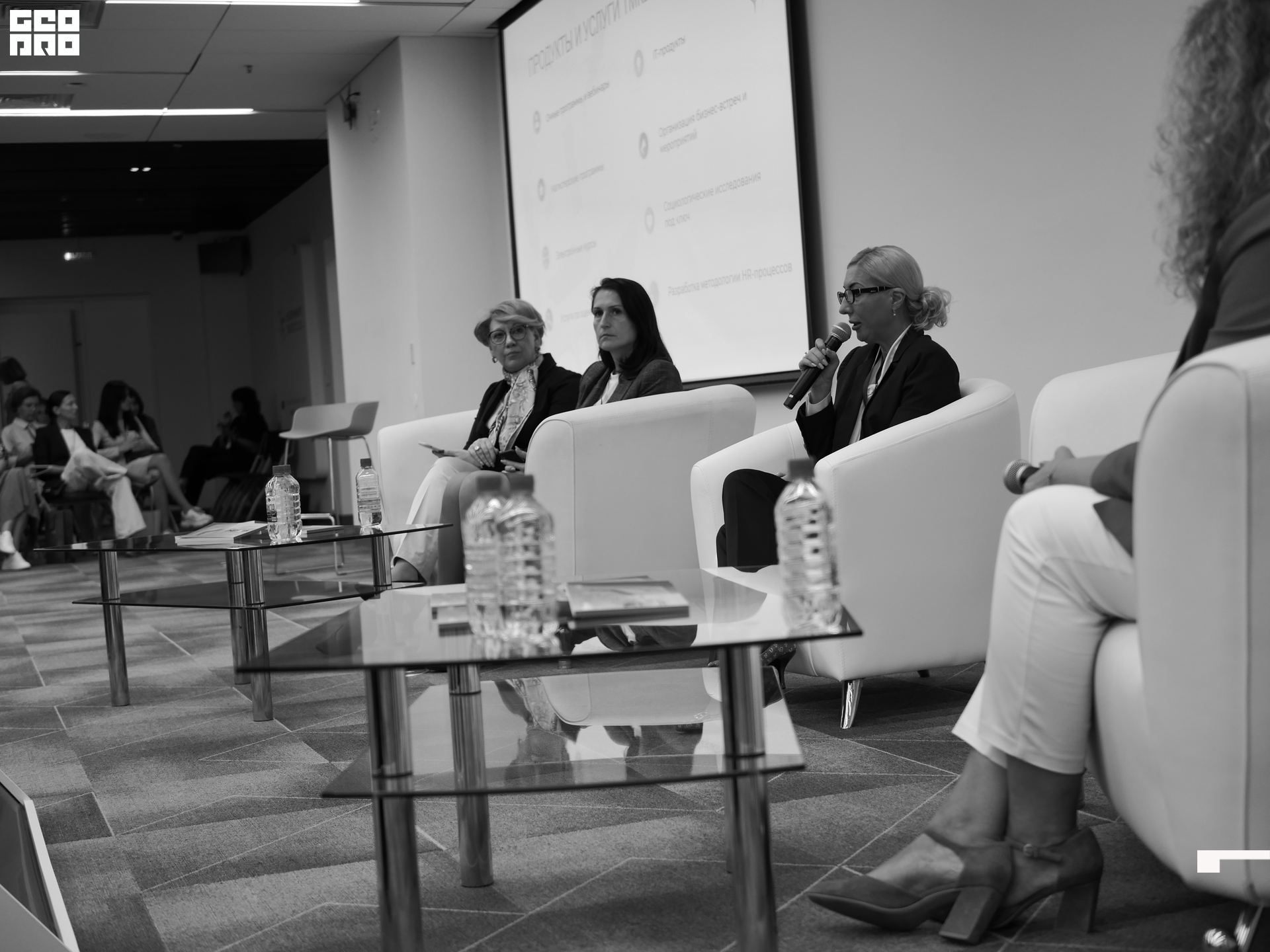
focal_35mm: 50
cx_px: 635
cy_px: 476
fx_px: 1834
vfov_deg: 29.1
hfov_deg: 38.2
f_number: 1.7
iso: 200
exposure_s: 1/400
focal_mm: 25
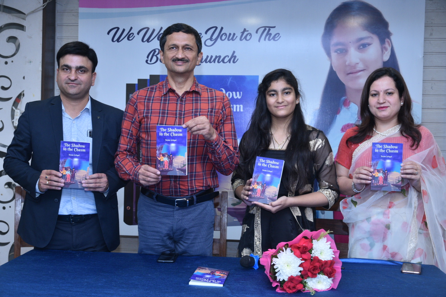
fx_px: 595
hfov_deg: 41.1
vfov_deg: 28.1
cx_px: 223
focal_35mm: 48
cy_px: 148
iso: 800
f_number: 6.3
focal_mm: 48
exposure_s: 1/125
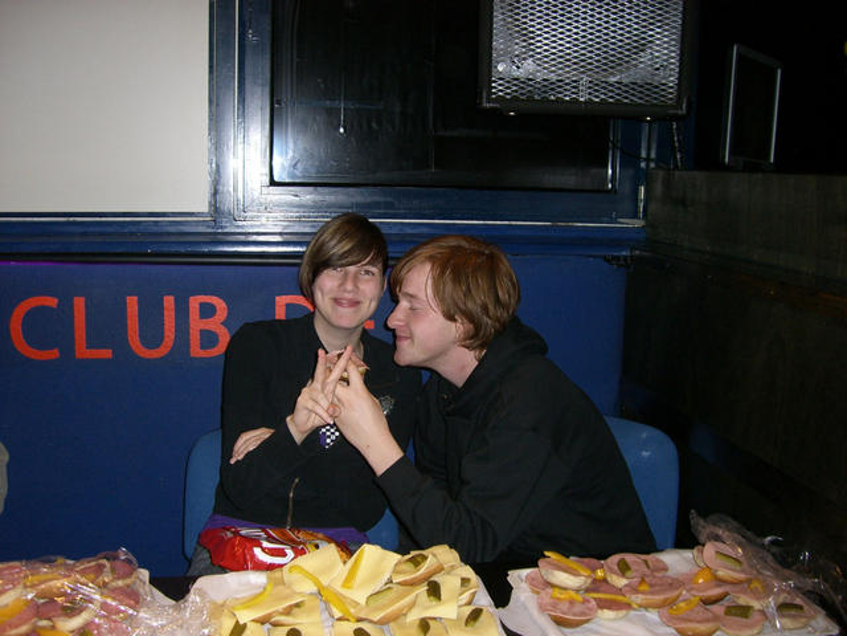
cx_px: 424
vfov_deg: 37.7
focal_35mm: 38
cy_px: 318
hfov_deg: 49.0
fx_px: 930
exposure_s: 1/60
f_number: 2.7
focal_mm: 6.2
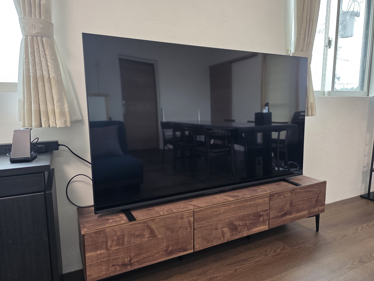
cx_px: 187
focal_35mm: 23
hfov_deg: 73.9
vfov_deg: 58.9
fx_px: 248
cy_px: 140
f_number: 1.7
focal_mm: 6.3
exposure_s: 1/100
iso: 100
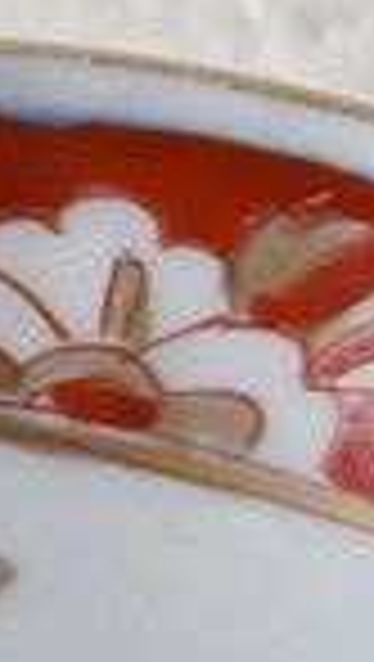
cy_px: 1002
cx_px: -342
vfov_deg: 4.6
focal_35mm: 469
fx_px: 8242
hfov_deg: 2.6
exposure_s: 1/40
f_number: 5.6
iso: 800
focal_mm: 55
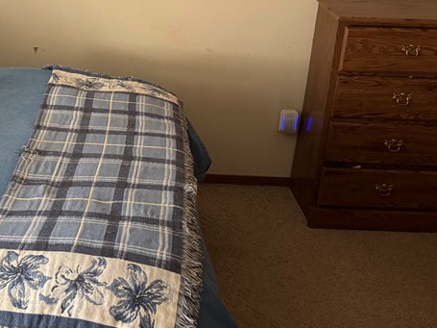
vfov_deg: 26.7
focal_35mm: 54
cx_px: 113
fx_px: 682
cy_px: 86
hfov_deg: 34.8
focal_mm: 6.76
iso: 800
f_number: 1.78
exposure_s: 1/60
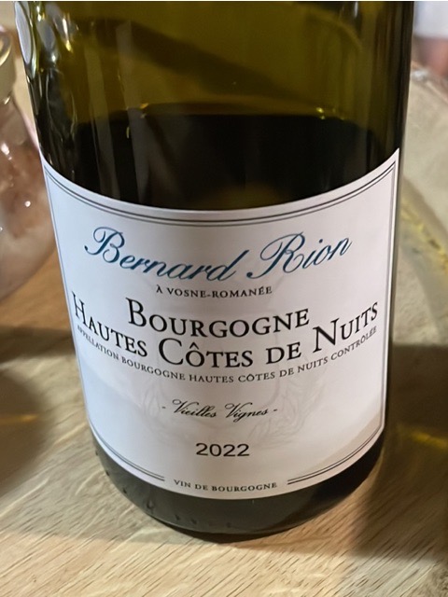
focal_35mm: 27
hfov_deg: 51.4
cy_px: 298
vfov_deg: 65.3
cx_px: 224
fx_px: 466
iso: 1000
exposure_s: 1/40
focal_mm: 4.2
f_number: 1.6
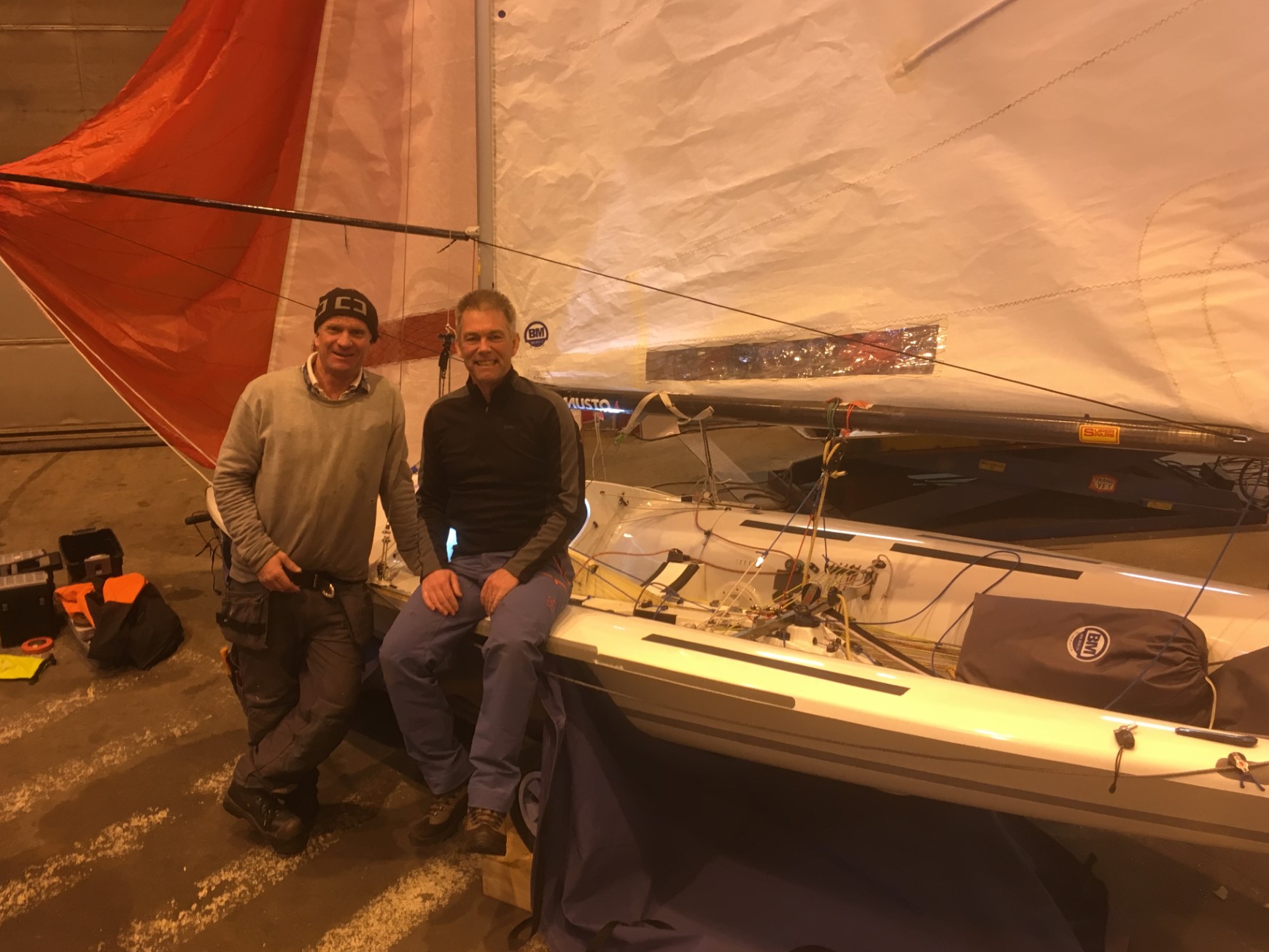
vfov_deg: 44.2
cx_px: 594
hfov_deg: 56.8
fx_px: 1173
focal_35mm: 32
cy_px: 465
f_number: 2.2
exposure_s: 1/33
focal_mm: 4.15
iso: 100
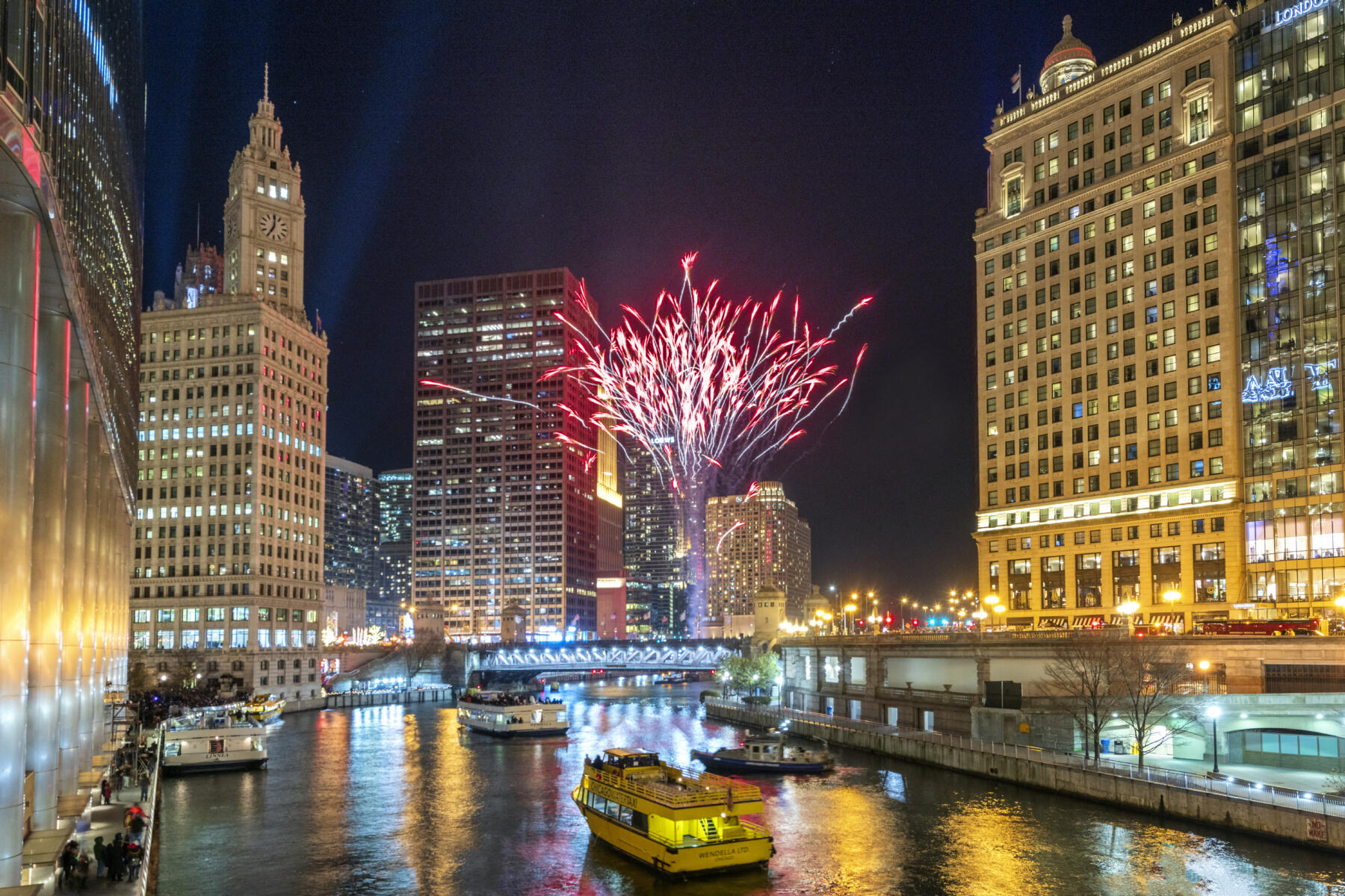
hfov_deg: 84.0
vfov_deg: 61.9
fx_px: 747
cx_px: 672
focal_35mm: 20
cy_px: 448
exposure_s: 1
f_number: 8
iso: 200
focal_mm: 20
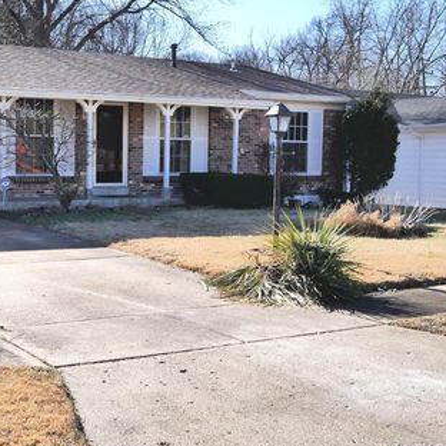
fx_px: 743
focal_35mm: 51
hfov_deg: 32.6
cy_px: 198
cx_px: 96
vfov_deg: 33.4
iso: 800
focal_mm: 18
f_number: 10
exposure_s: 1/320
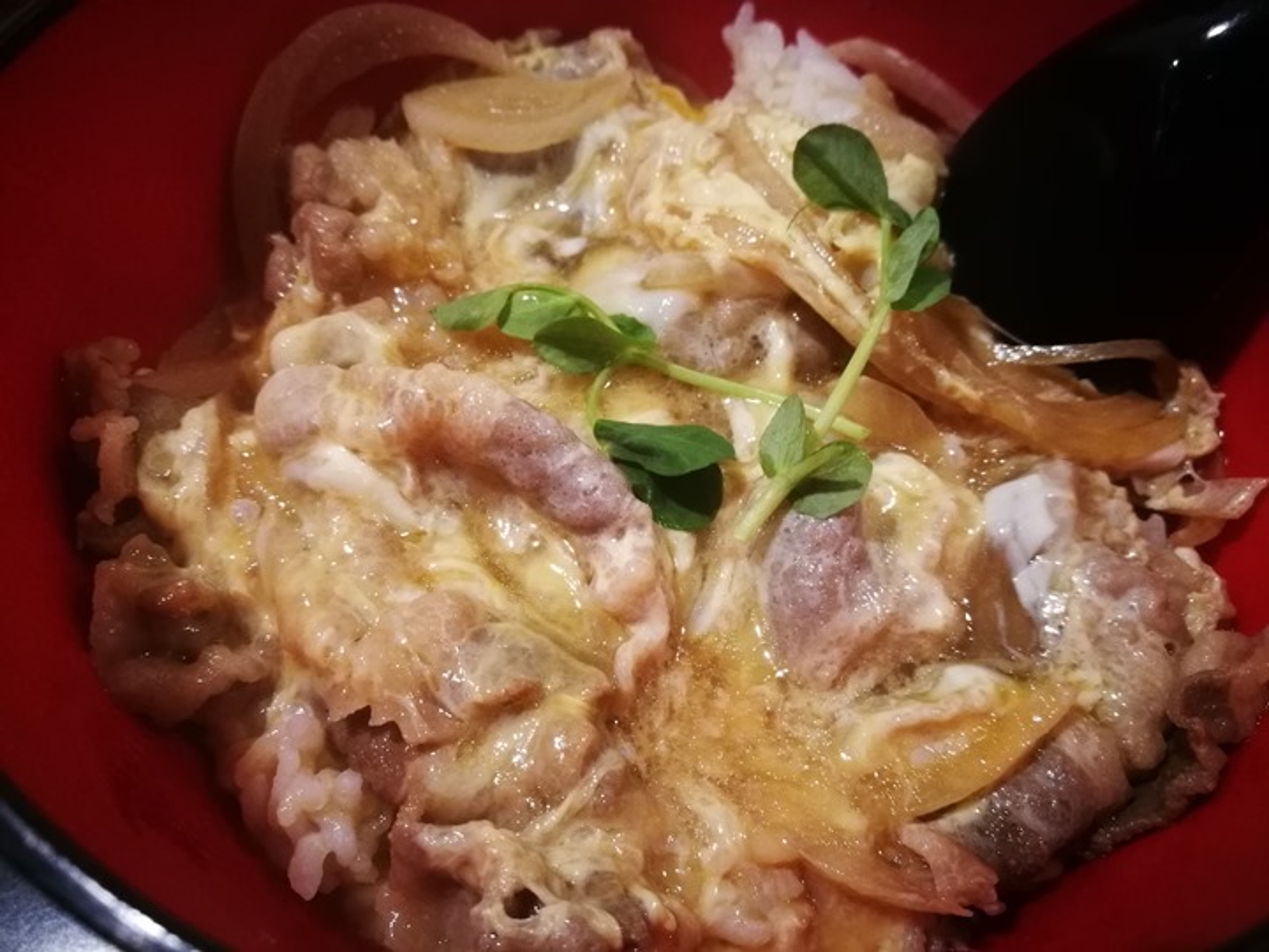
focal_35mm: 27
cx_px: 634
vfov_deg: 51.4
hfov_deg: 65.3
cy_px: 476
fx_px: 990
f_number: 4
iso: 800
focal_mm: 4.5
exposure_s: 1/17.1
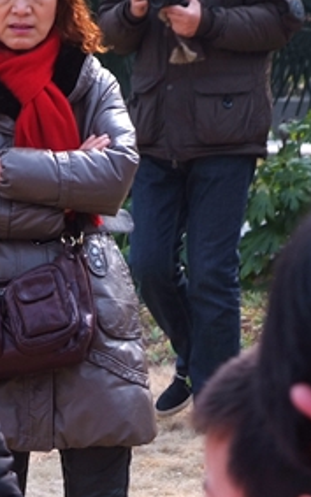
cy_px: 398
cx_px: -332
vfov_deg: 11.8
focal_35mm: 177
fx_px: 2399
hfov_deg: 7.1
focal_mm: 32
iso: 100
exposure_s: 1/125
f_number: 6.3
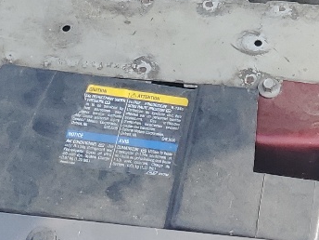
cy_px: -233
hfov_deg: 15.9
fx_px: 1115
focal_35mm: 121
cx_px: 338
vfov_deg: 11.2
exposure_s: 1/769
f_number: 1.5
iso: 50
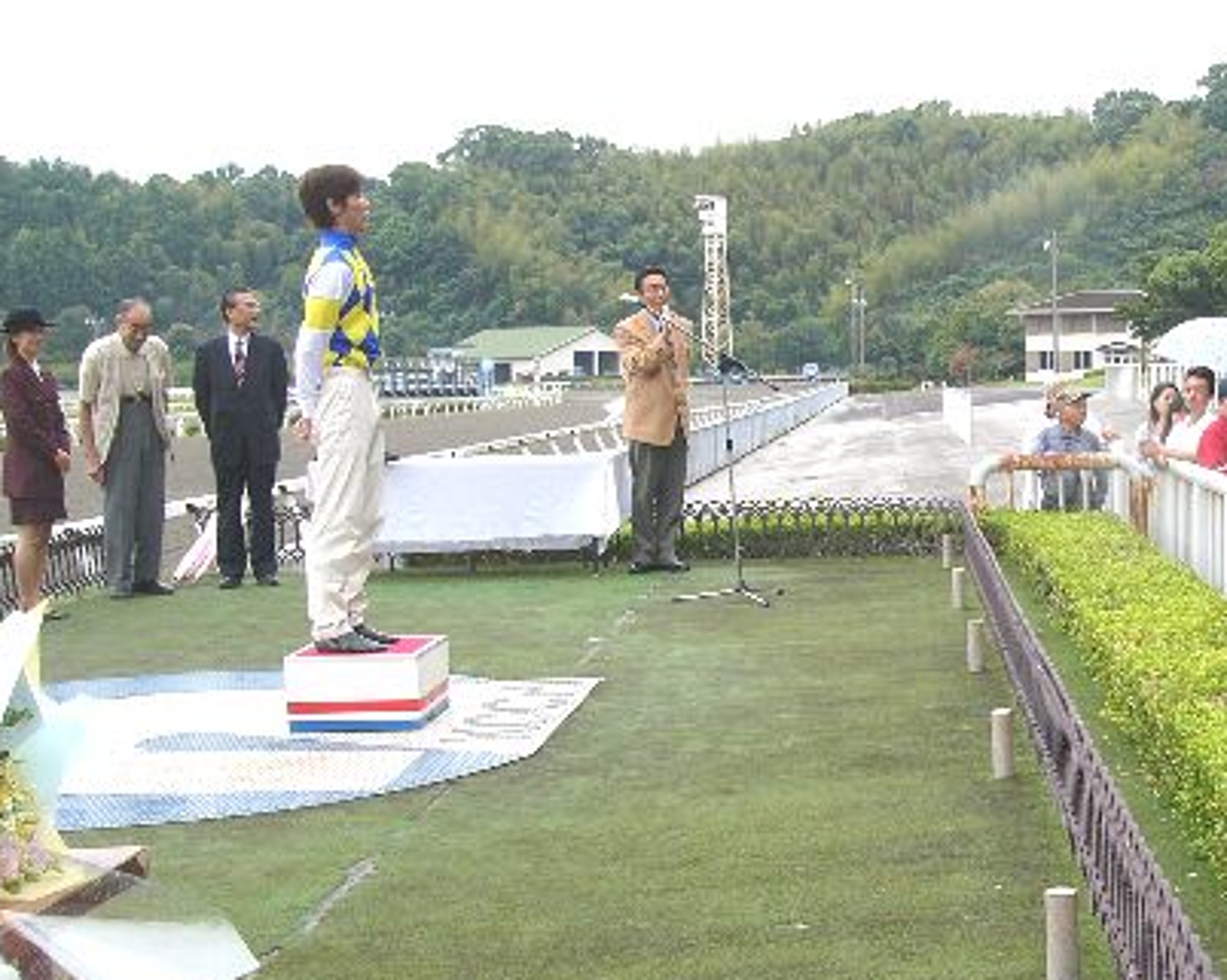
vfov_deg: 27.1
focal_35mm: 56
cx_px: 916
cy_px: 534
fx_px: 2032
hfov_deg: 33.0
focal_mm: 6
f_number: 3.7
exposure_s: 1/80
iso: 50
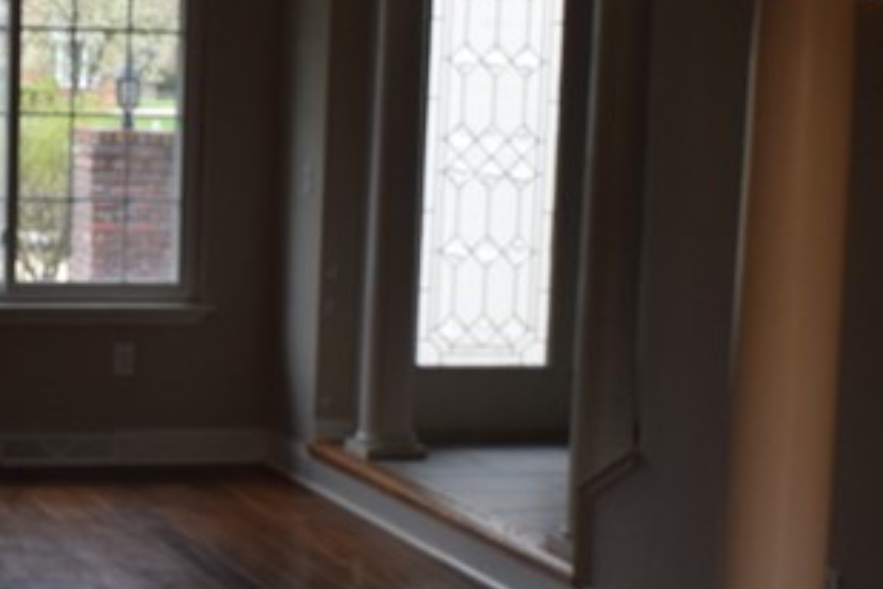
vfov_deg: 12.4
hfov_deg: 18.3
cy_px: 357
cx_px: 157
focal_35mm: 111
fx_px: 2716
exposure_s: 1/125
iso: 400
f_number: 5.6
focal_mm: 21
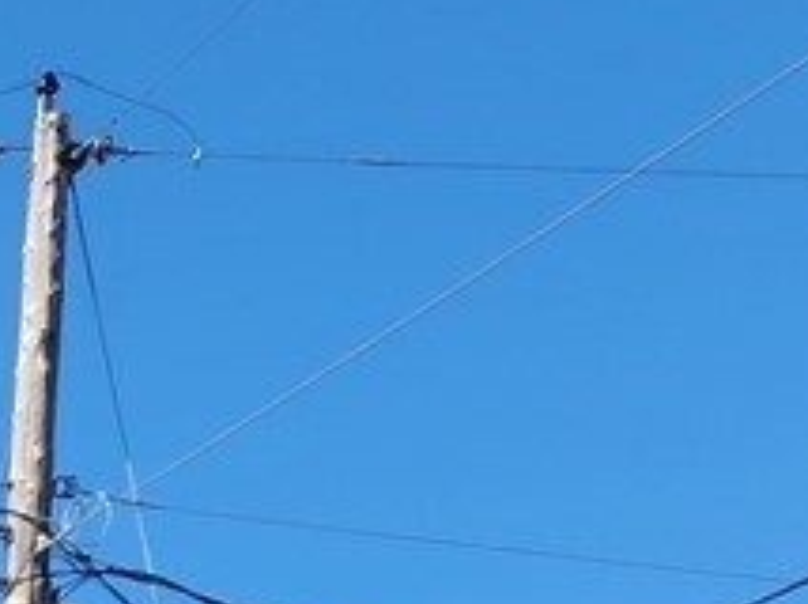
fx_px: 4010
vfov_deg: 7.3
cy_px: 2008
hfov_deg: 9.3
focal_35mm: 172
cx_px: -1552
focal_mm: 5.4
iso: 20
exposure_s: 1/1093
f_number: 1.8
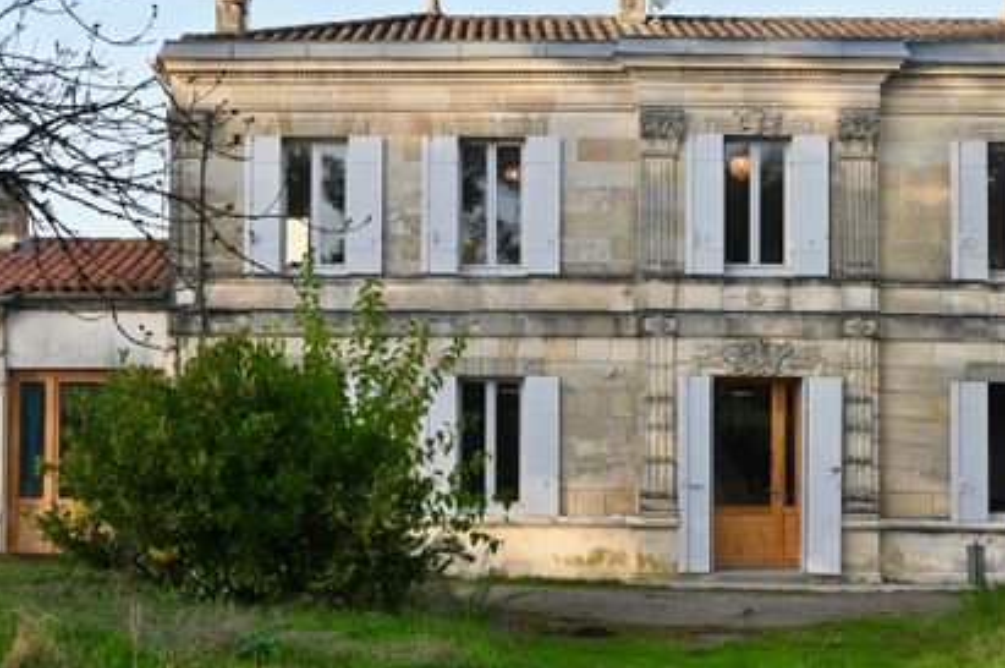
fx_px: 1589
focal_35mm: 57
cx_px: 714
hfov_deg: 34.6
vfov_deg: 23.7
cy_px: 376
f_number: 5.6
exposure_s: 1/250
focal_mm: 26
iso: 200
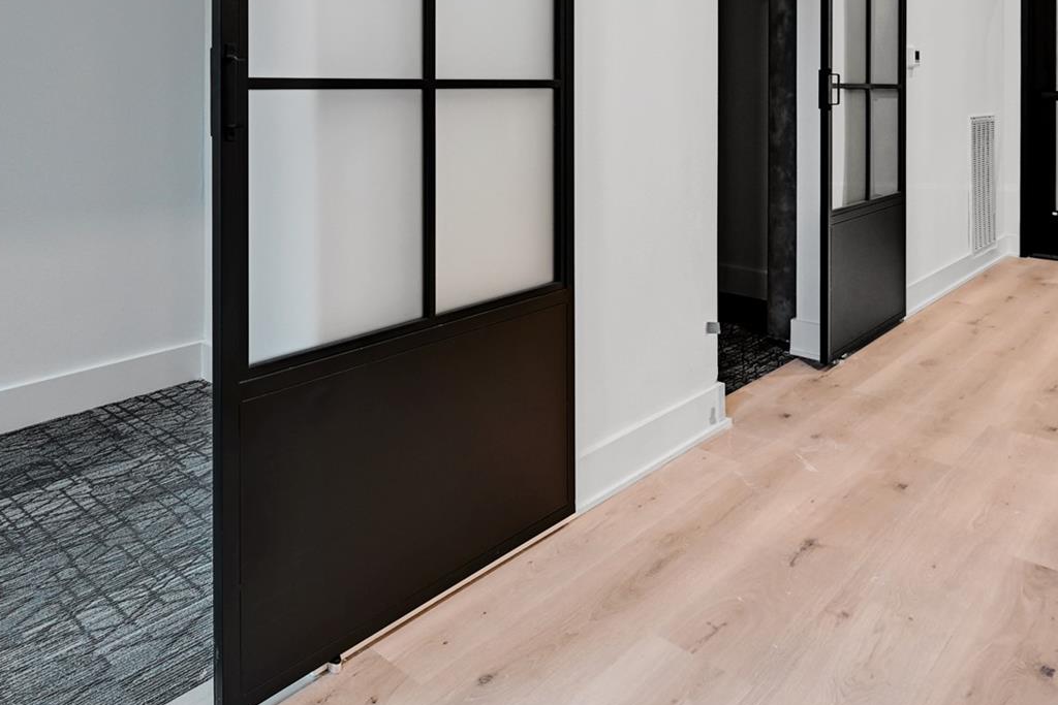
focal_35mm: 28
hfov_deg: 65.5
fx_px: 823
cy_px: 85
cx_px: 537
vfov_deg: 42.9
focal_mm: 14
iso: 400
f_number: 10
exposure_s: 1/2
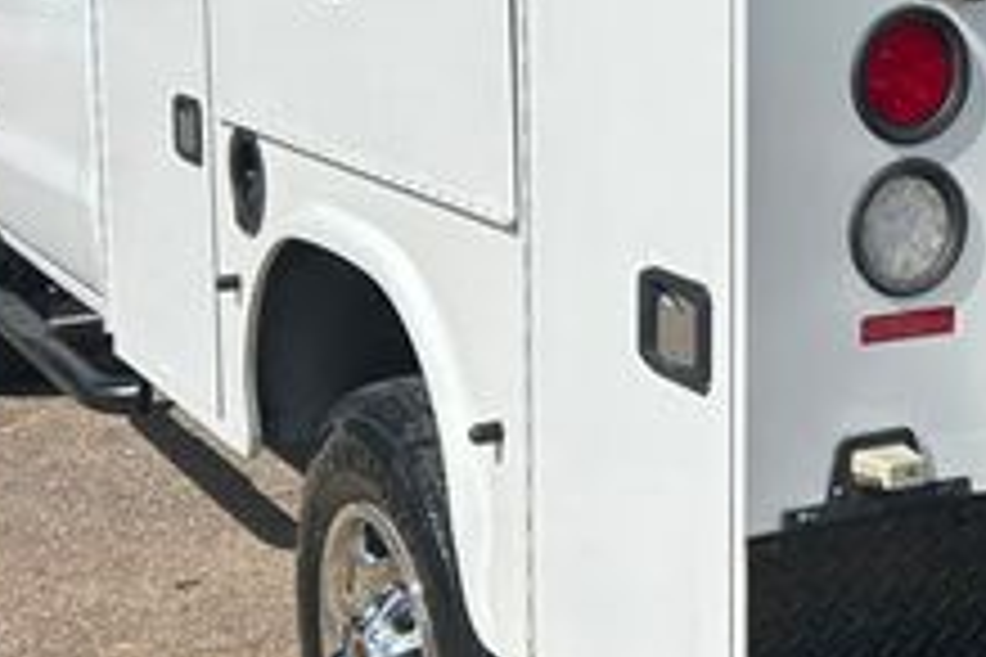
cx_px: 941
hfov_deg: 24.7
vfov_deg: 17.1
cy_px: 135
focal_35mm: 79
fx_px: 2164
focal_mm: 5.7
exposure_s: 1/6993
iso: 50
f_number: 1.5
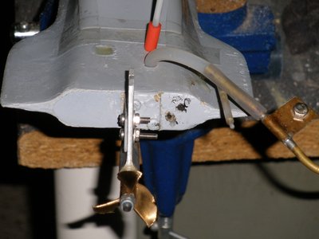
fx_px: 1659
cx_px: 160
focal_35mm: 180
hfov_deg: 11.0
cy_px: 120
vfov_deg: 8.2
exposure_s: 1/200
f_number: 5.6
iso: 160
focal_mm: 31.5
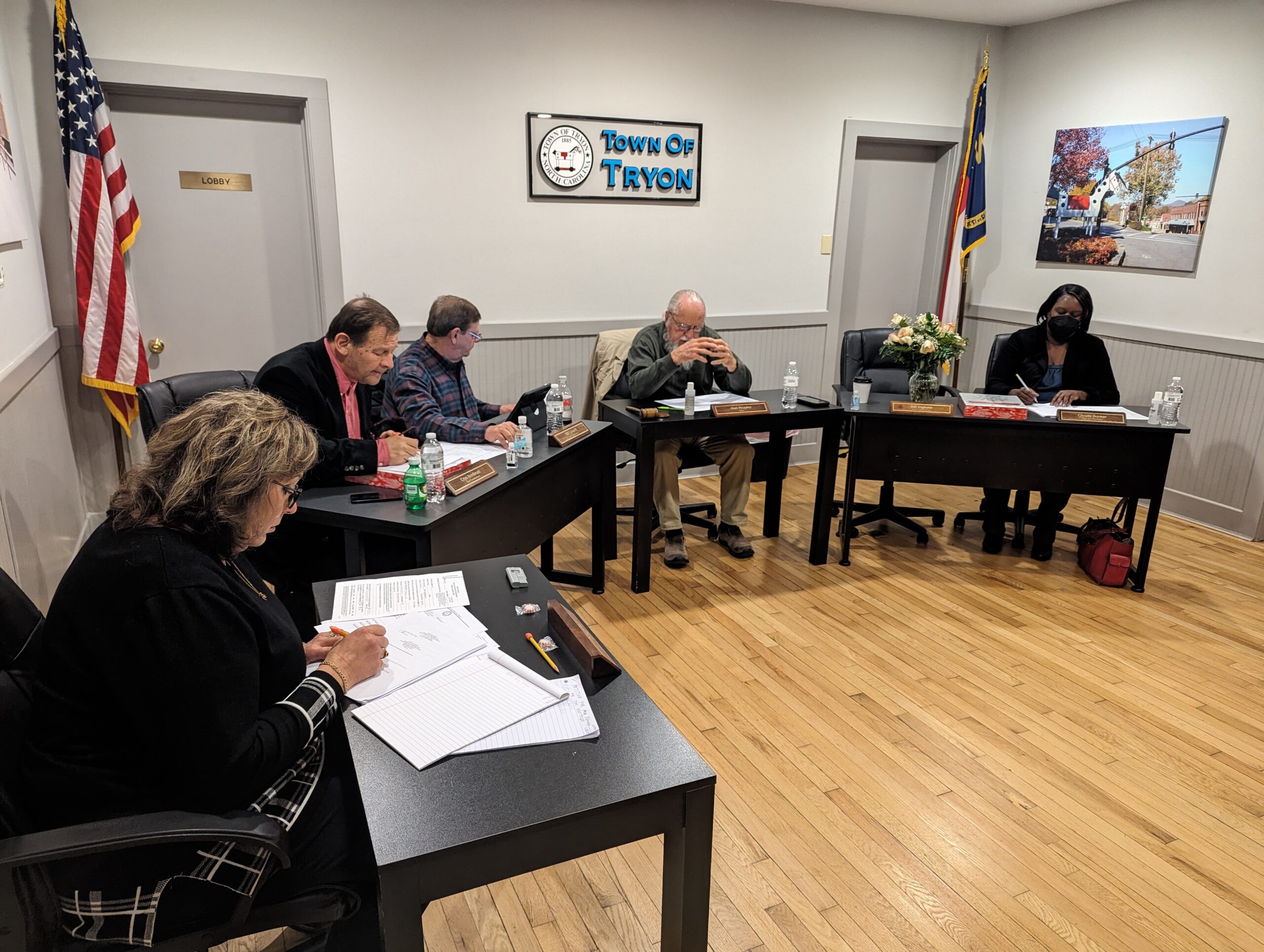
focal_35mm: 24
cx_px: 632
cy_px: 476
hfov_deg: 71.5
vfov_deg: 56.9
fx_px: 878
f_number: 1.85
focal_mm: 6.81
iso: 254
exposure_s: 1/24
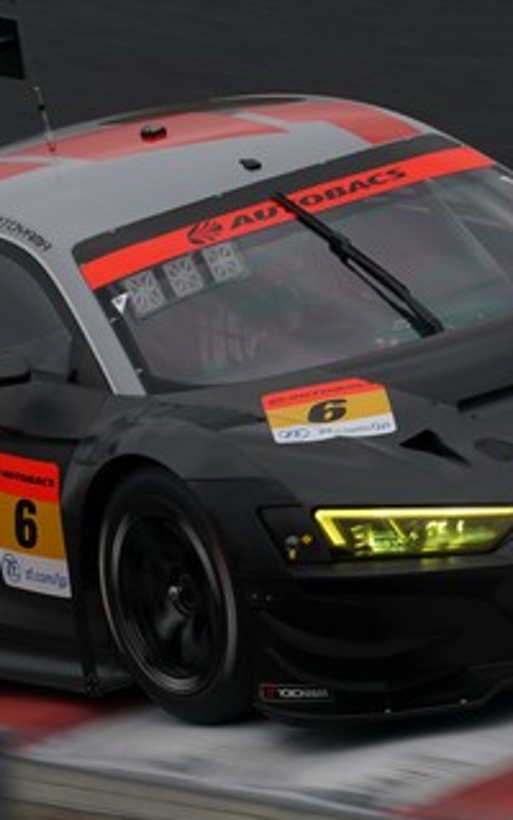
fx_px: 22414
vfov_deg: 2.1
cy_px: 266
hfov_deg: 1.3
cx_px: 228
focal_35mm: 1002
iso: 320
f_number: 10
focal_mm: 437
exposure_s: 1/250
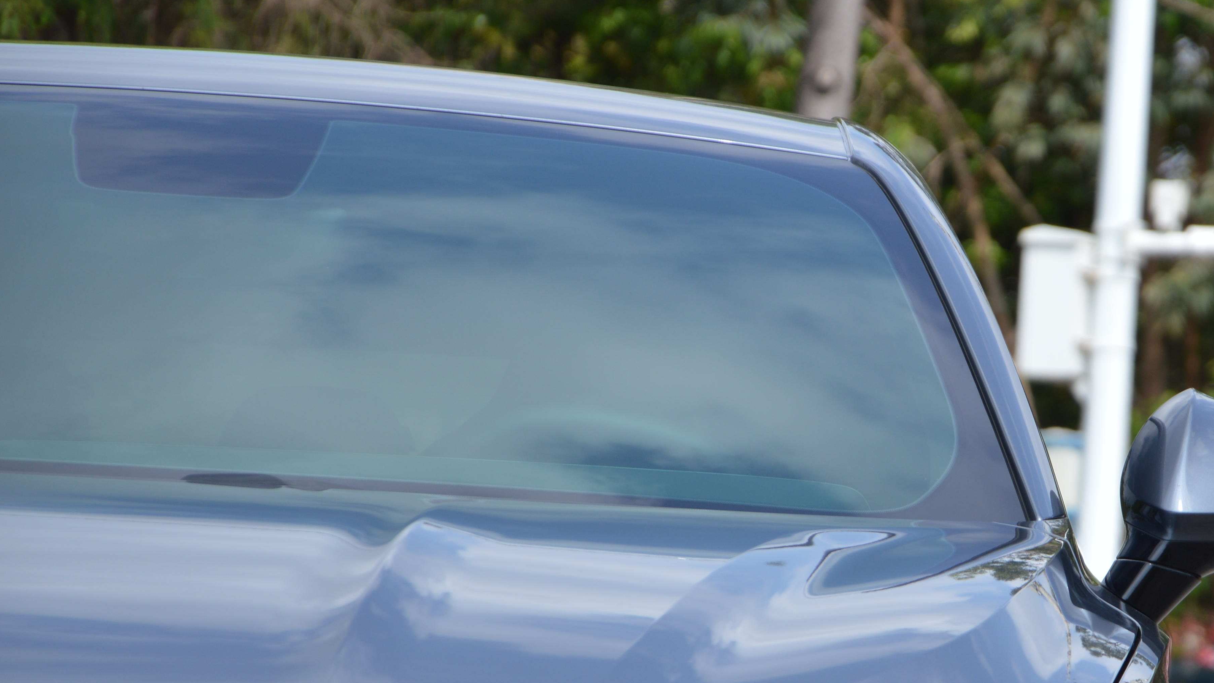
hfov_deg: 7.8
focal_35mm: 276
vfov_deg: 4.4
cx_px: 1015
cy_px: 523
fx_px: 8880
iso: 100
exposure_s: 1/320
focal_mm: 105
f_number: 5.6
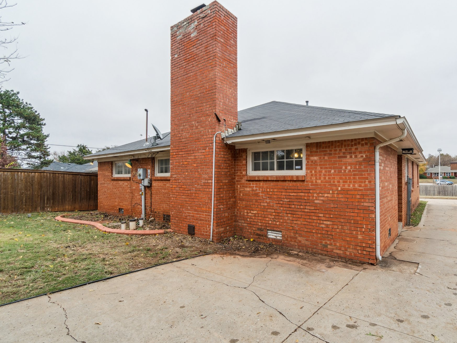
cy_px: 177
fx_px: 245
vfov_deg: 69.9
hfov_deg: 85.4
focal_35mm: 19
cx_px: 263
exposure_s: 1/250
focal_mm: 11
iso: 100
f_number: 8
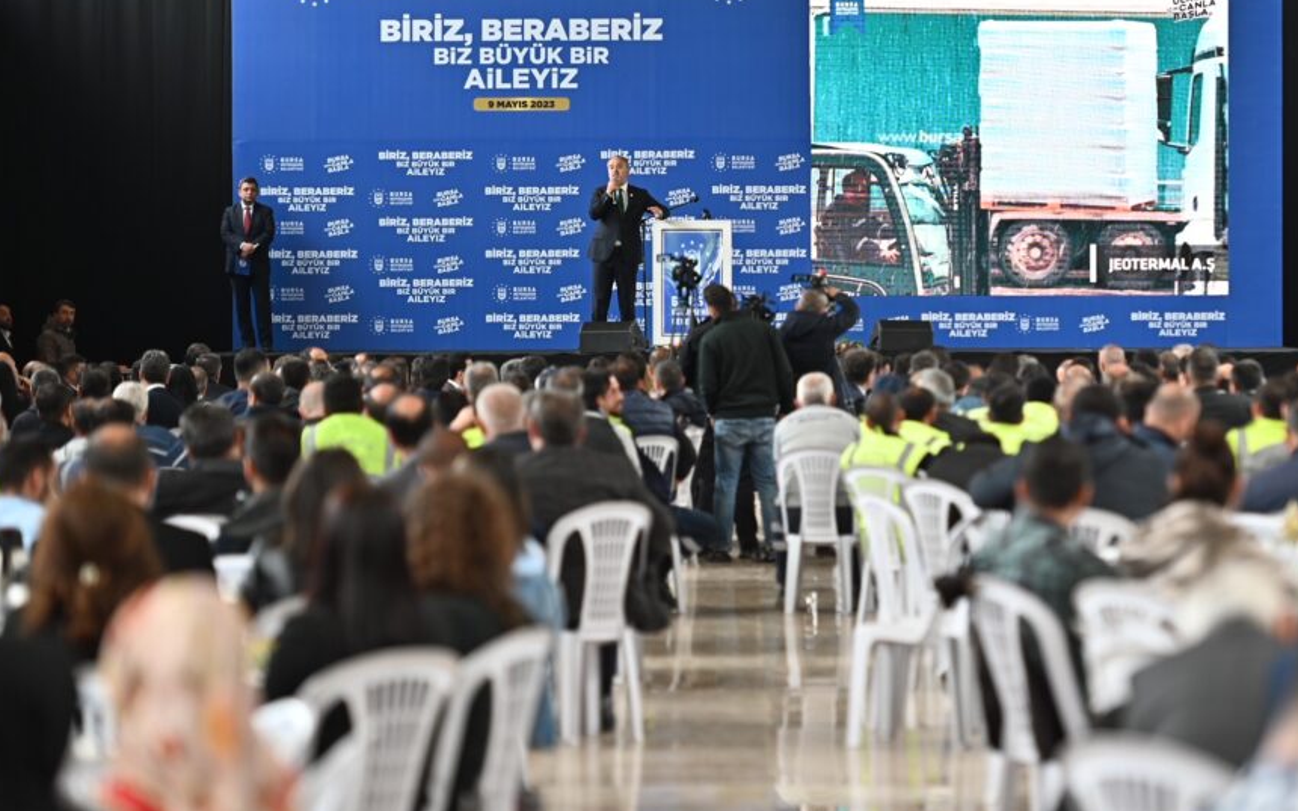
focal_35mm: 176
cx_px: 764
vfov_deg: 7.4
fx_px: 6224
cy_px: 452
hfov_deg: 11.9
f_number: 3.5
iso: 640
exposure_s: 1/250
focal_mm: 145
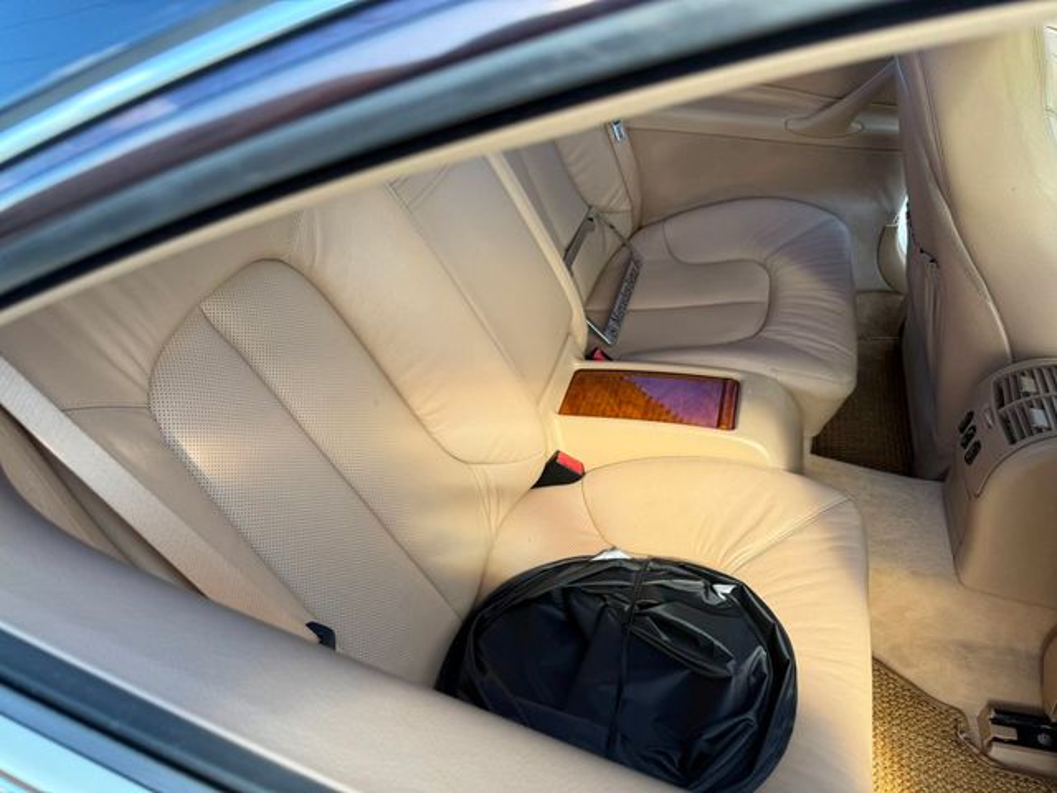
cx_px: 528
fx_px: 733
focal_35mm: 24
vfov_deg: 56.8
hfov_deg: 71.6
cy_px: 396
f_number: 1.78
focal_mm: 6.76
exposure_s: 1/419
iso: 80
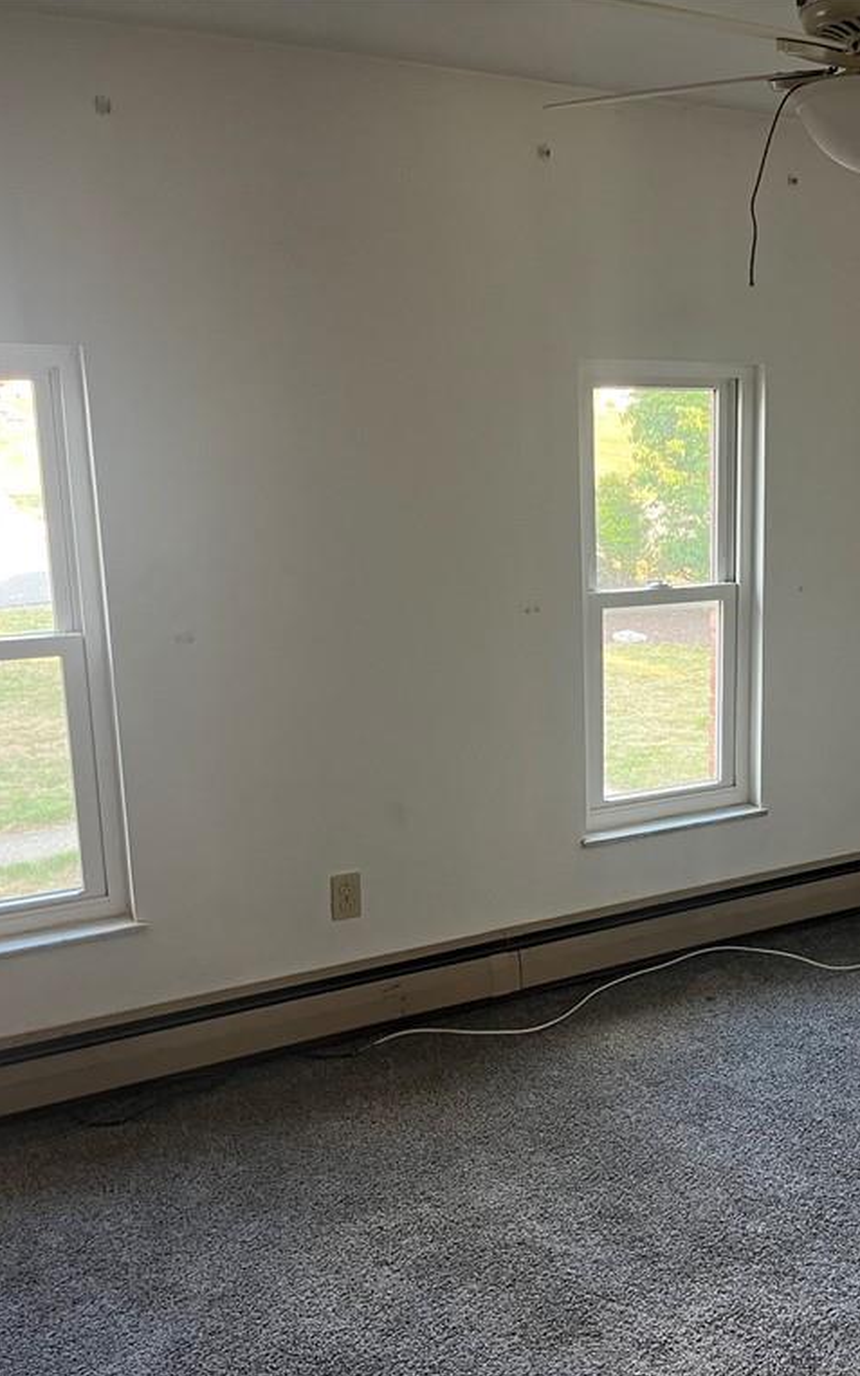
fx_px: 1387
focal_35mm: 37
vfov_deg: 52.7
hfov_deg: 32.7
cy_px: 687
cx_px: 773
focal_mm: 5.1
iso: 125
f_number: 1.6
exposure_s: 1/73
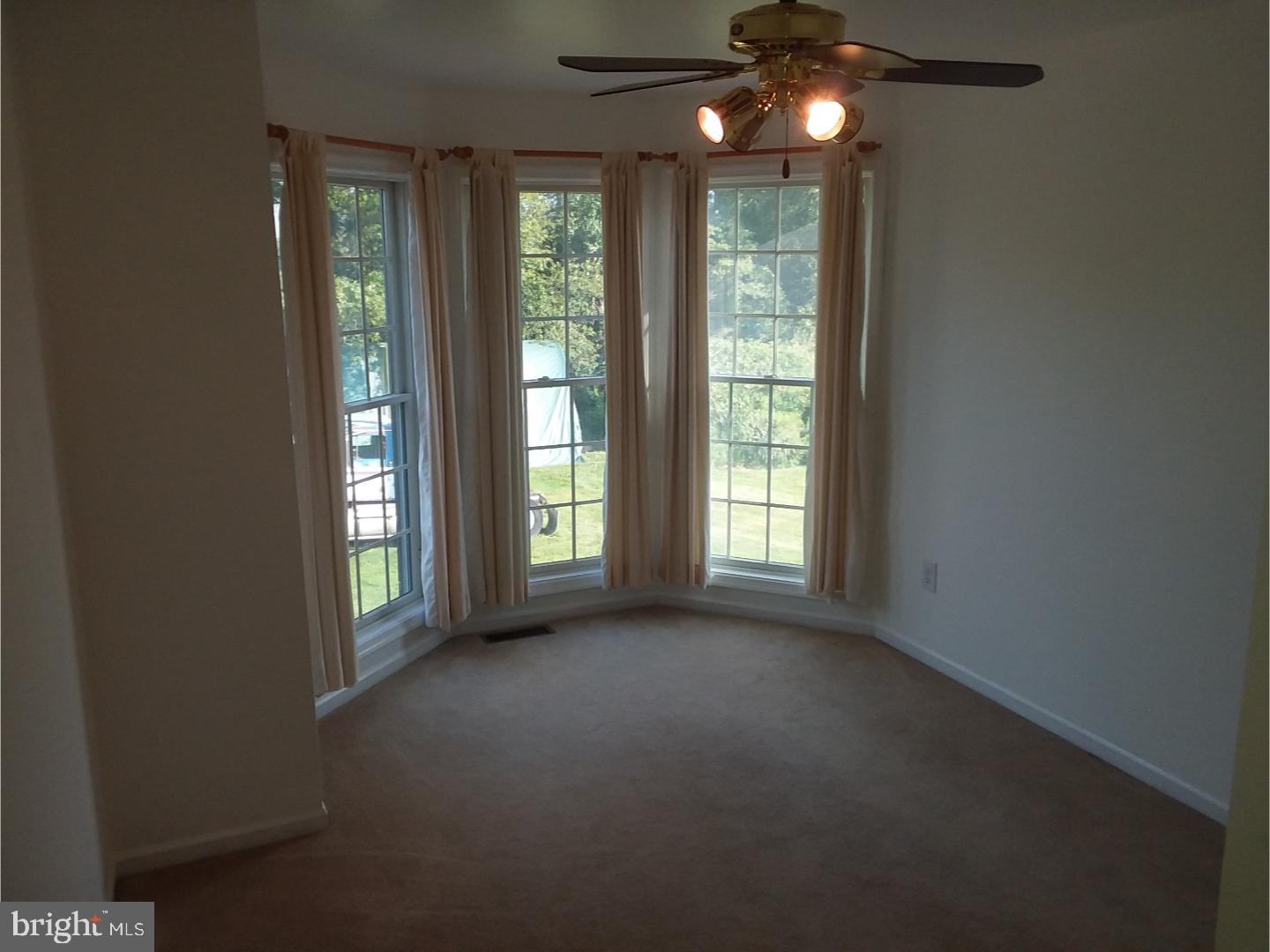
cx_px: 635
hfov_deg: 61.7
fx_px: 1064
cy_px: 476
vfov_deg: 48.2
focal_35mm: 29
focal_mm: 2.47
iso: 40
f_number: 1.9
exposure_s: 1/120
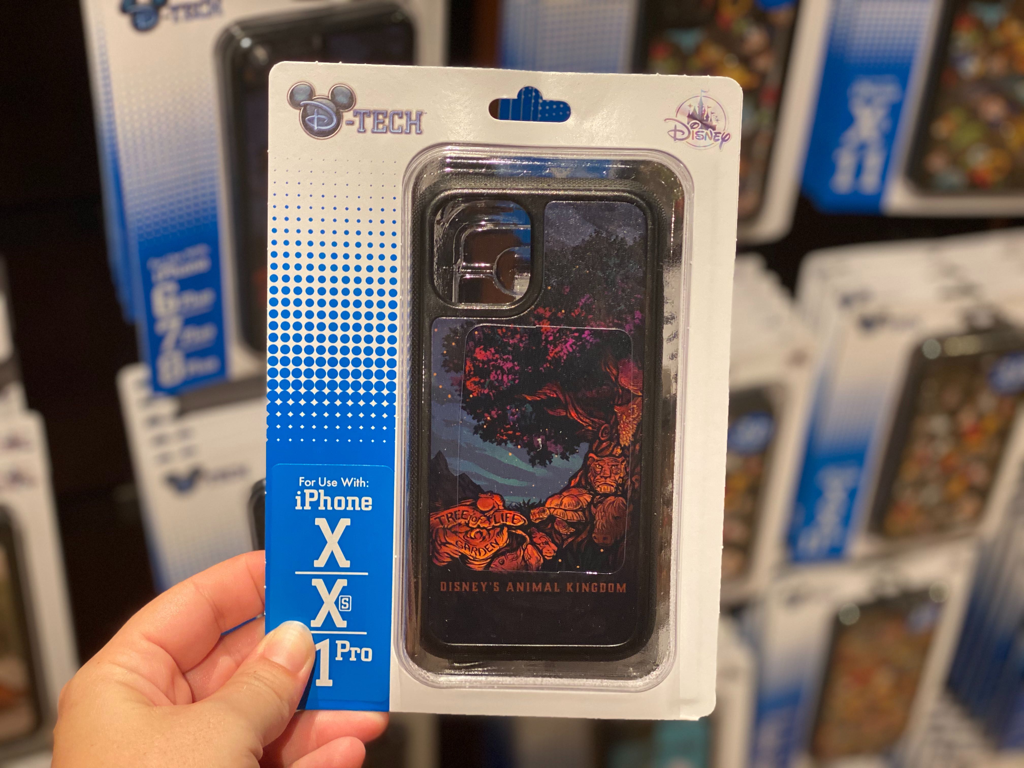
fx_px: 1538
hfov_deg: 36.8
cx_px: 512
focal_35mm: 52
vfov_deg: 28.0
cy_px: 384
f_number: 2
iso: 125
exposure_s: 1/40
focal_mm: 6
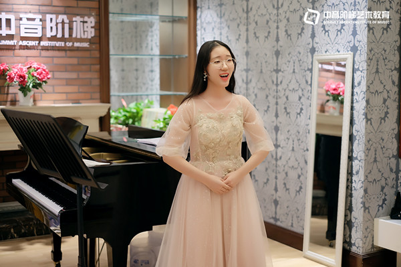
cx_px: 200
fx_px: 590
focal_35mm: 53
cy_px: 134
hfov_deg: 37.5
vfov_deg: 25.5
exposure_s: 1/75
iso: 640
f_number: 1.4
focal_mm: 35
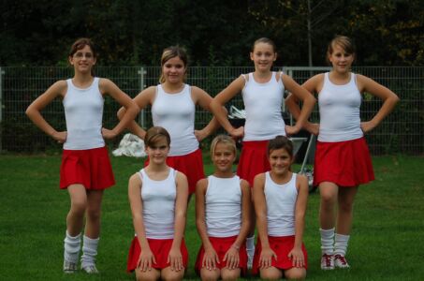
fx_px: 1234
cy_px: 140
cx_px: 212
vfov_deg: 13.0
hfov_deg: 19.5
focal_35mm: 105
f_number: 4
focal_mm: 70
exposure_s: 1/1000
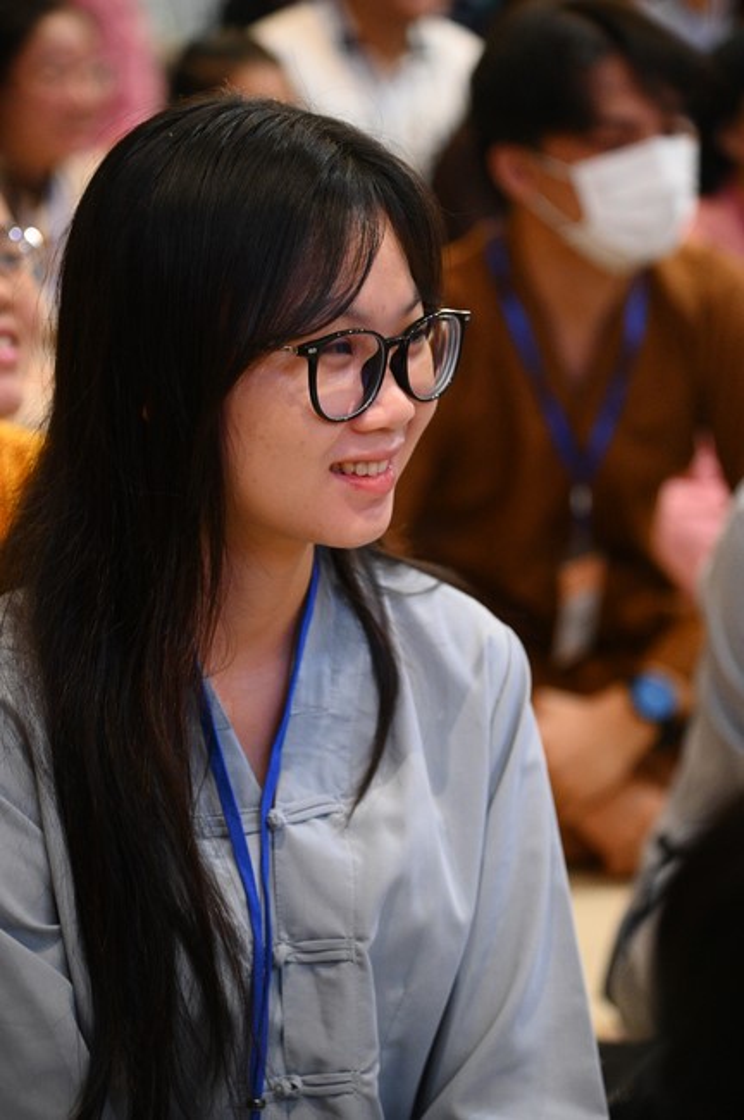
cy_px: 560
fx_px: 3728
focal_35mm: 120
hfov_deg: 11.4
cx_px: 372
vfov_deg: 17.1
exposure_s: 1/160
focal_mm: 120
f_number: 4
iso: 8000
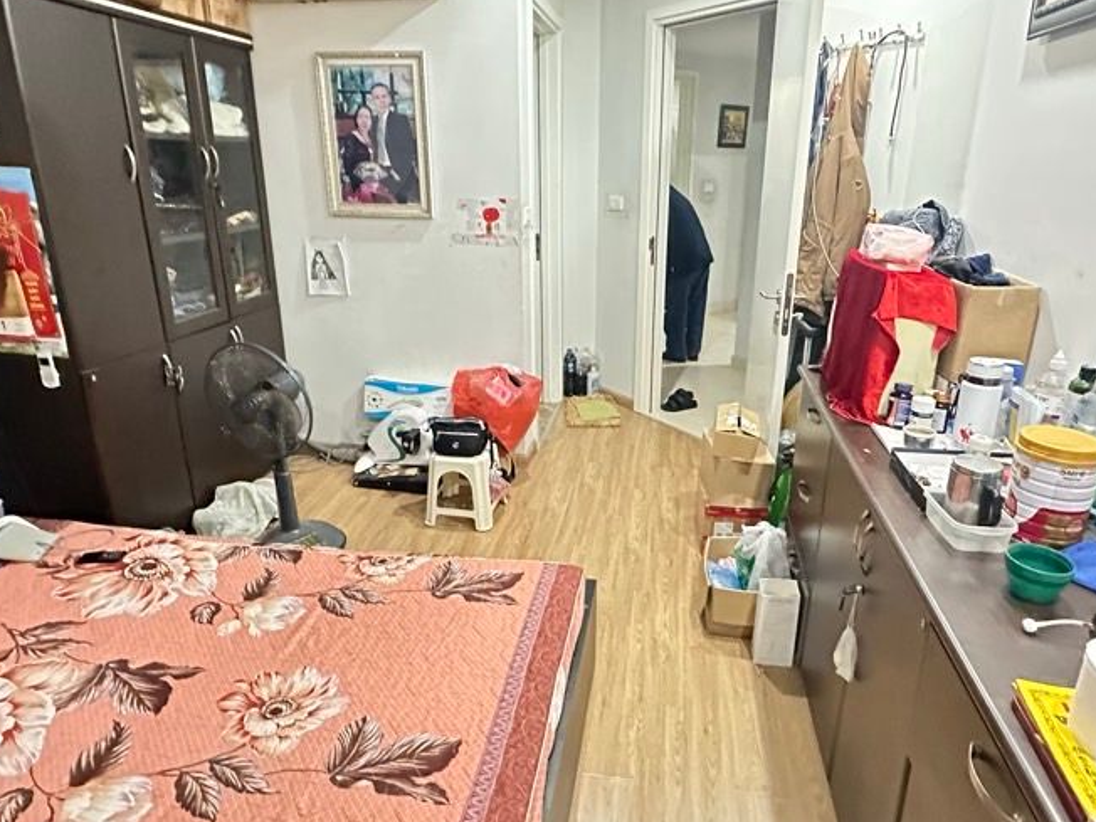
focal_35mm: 22
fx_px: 697
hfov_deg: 76.4
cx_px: 566
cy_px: 382
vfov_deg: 61.0
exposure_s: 1/30
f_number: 2.2
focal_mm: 2.22
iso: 1600
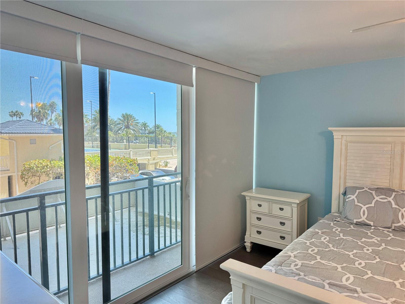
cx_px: 202
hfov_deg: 71.6
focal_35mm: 24
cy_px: 152
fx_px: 281
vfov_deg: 56.8
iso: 80
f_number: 1.78
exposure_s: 1/370
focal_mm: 6.76
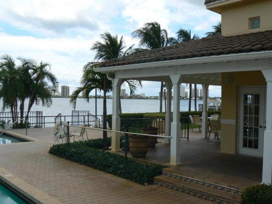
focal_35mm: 37
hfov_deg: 50.1
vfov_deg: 38.7
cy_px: 102
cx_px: 136
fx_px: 291
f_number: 6.3
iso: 80
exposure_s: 1/400
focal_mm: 6.2
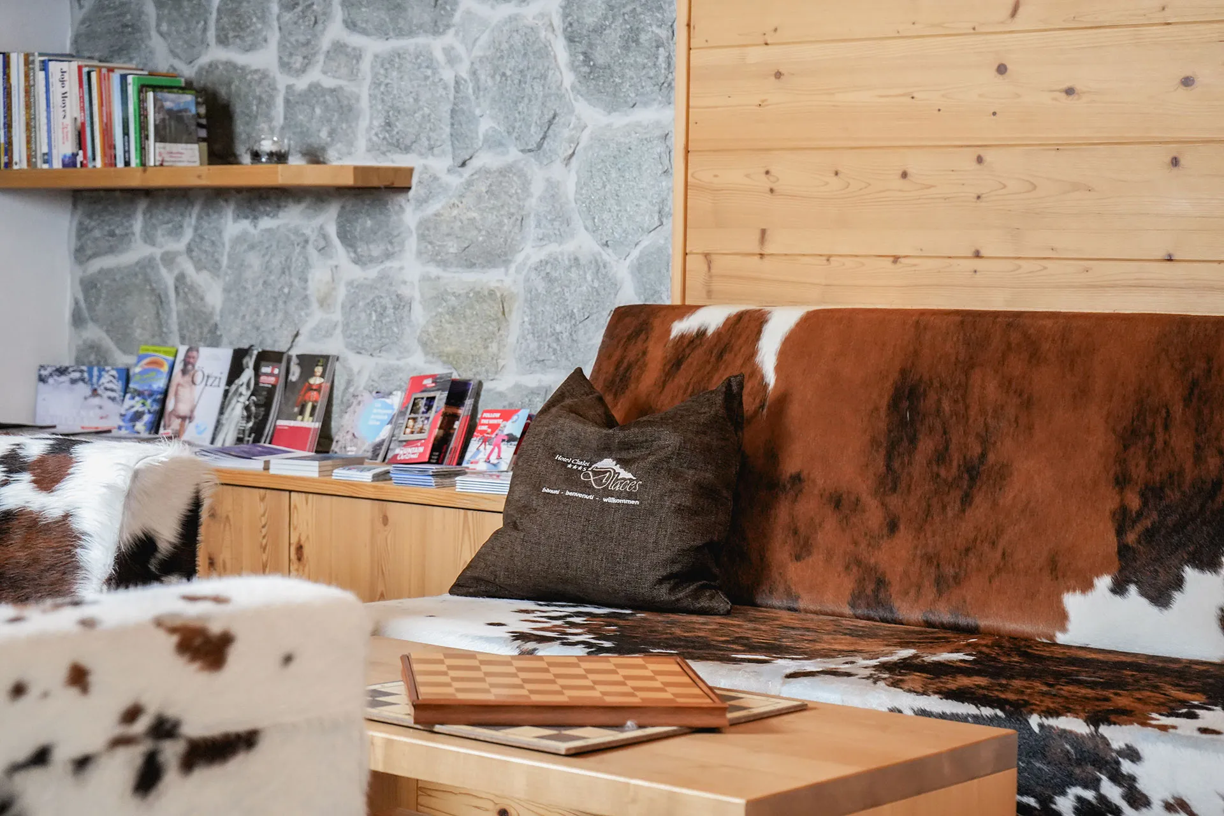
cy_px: 408
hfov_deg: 28.8
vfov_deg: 19.5
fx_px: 2380
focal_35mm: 70
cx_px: 612
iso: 4000
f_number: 5.6
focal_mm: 70
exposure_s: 1/80
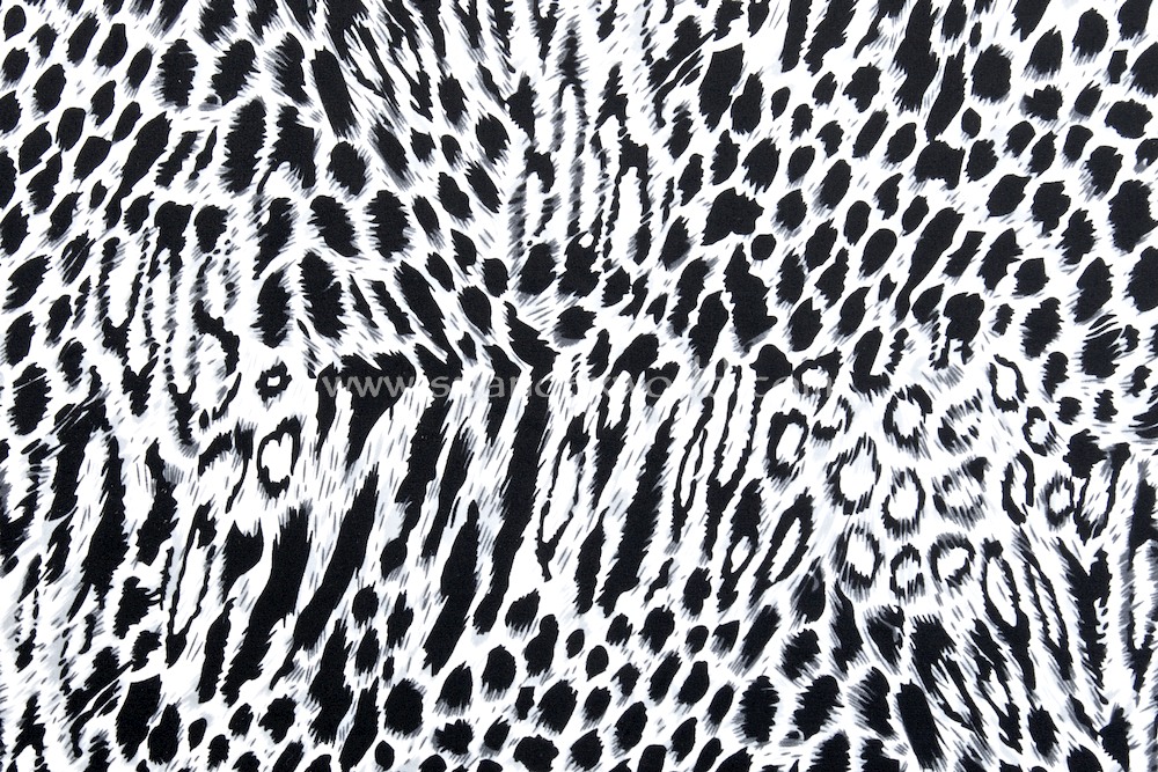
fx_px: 2316
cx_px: 579
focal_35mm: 72
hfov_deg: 28.1
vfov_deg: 18.9
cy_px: 386
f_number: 11
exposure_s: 1/200
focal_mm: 48
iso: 200
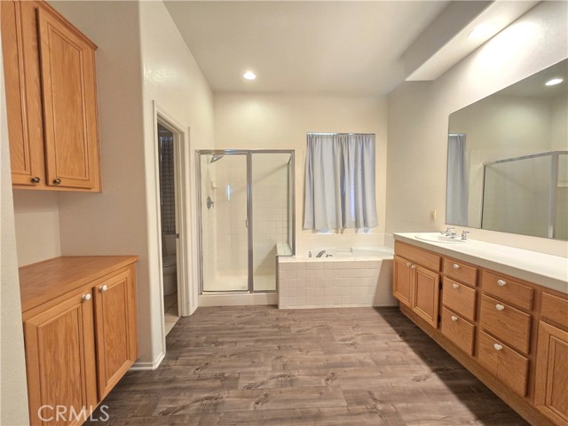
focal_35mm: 13
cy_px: 213
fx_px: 213
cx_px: 284
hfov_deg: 106.2
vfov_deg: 89.9
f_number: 2.2
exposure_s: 1/60
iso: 500
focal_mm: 2.2
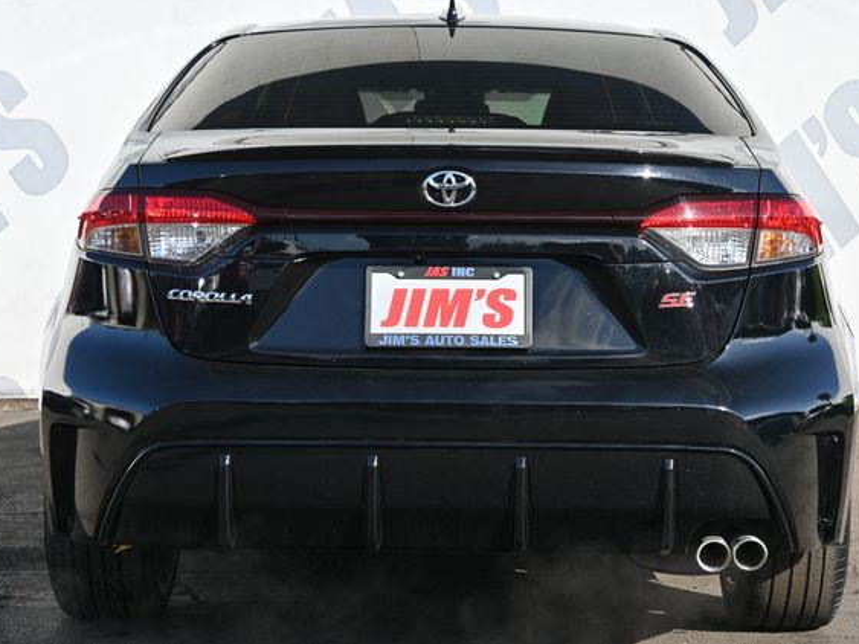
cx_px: 441
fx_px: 2034
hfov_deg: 23.8
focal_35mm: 82
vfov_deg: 18.0
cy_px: 320
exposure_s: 1/250
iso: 140
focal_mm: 50
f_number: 6.3
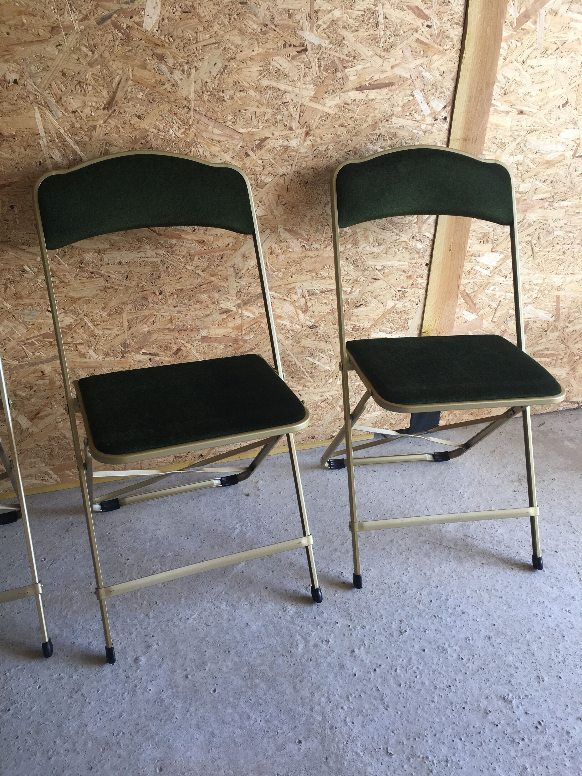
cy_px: 388
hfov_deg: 48.2
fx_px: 650
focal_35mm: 29
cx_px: 291
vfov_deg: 61.7
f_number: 2.2
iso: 32
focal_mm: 4.15
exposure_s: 1/100
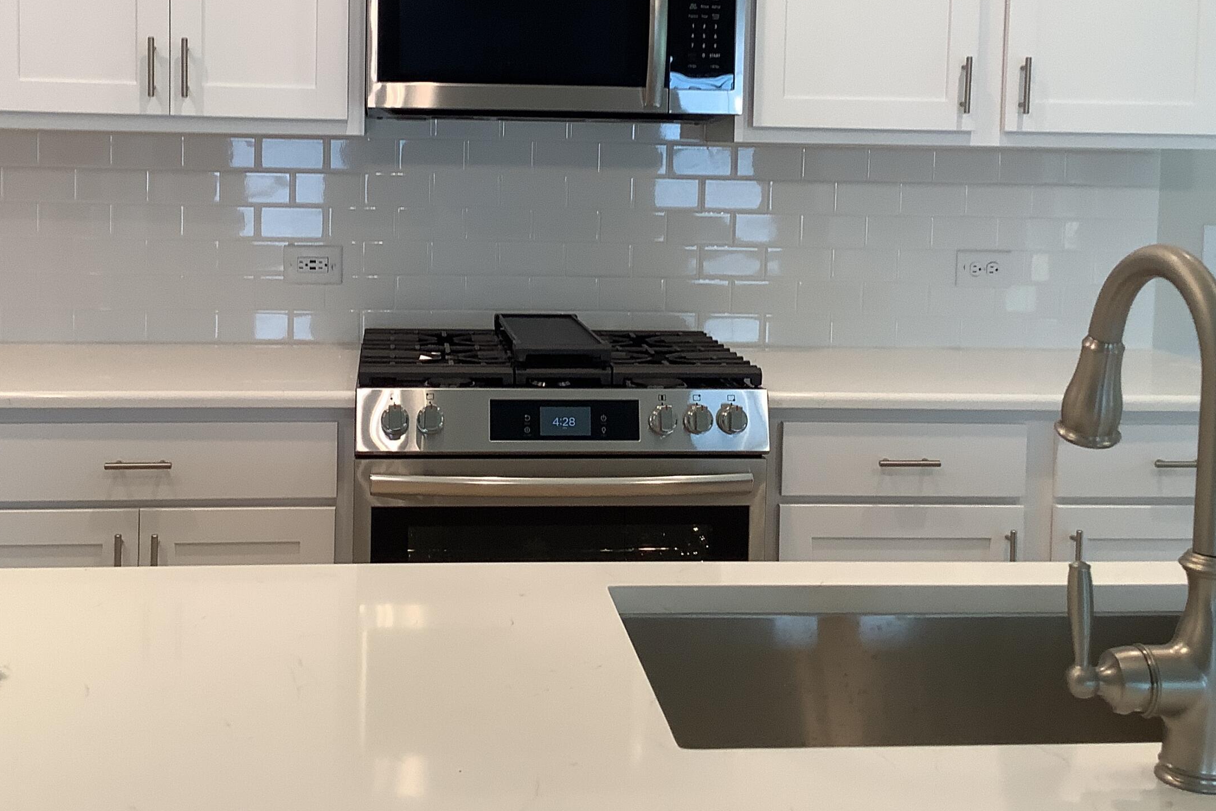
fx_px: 1520
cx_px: 535
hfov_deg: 43.5
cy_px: 230
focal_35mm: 45
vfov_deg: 29.5
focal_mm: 3.3
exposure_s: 1/50
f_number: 2.4
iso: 64
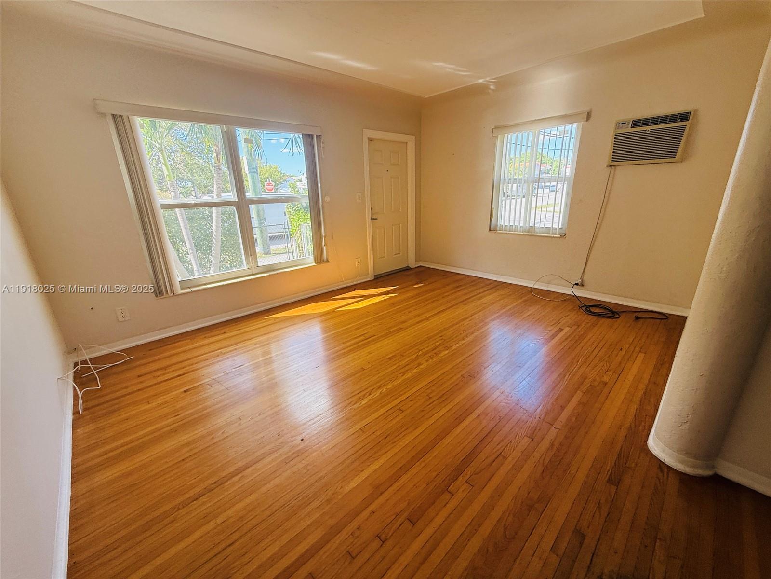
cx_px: 386
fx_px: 312
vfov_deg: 85.7
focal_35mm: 14
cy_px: 290
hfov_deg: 102.1
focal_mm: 2.22
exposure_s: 1/144
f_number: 2.2
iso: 64
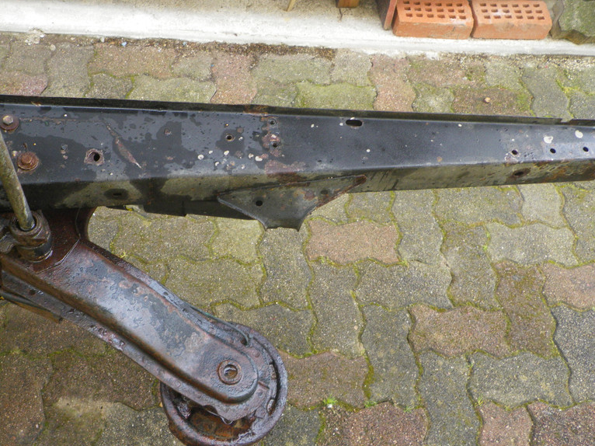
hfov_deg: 47.7
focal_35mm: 39
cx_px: 247
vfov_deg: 36.8
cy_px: 238
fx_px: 670
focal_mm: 4.9
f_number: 2.6
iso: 125
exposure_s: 1/60
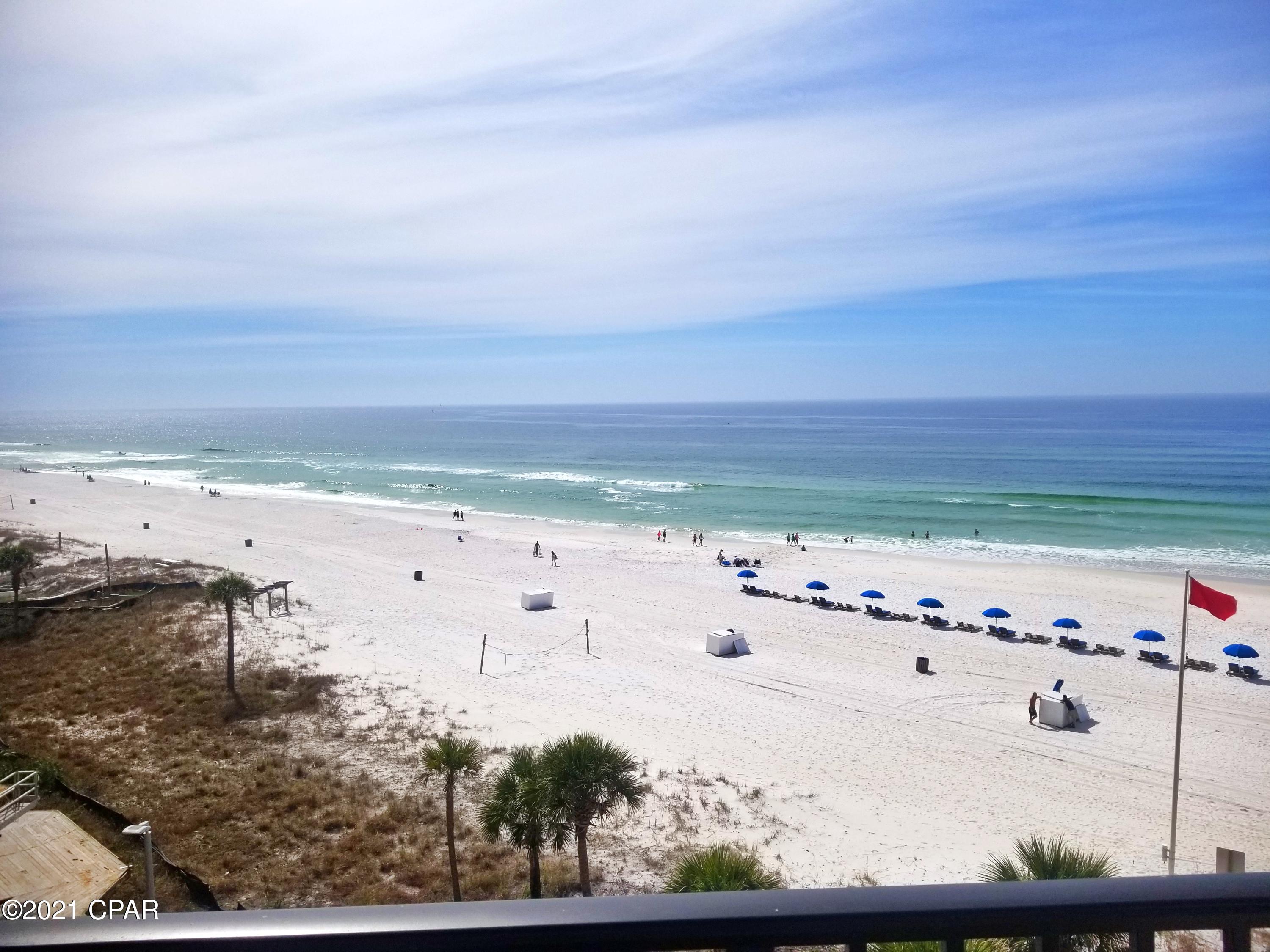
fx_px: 954
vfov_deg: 53.1
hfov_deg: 67.3
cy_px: 476
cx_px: 635
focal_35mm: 26
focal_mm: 4.25
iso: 50
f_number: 1.7
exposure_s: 1/6320
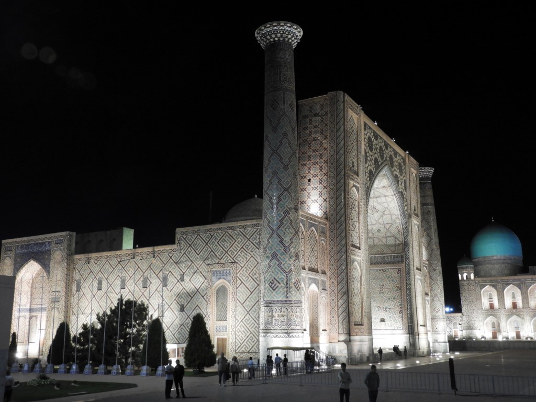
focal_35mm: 35
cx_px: 268
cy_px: 201
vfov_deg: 40.7
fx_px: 542
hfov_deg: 52.6
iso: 560
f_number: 3.8
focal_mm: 6.3
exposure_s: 1/8
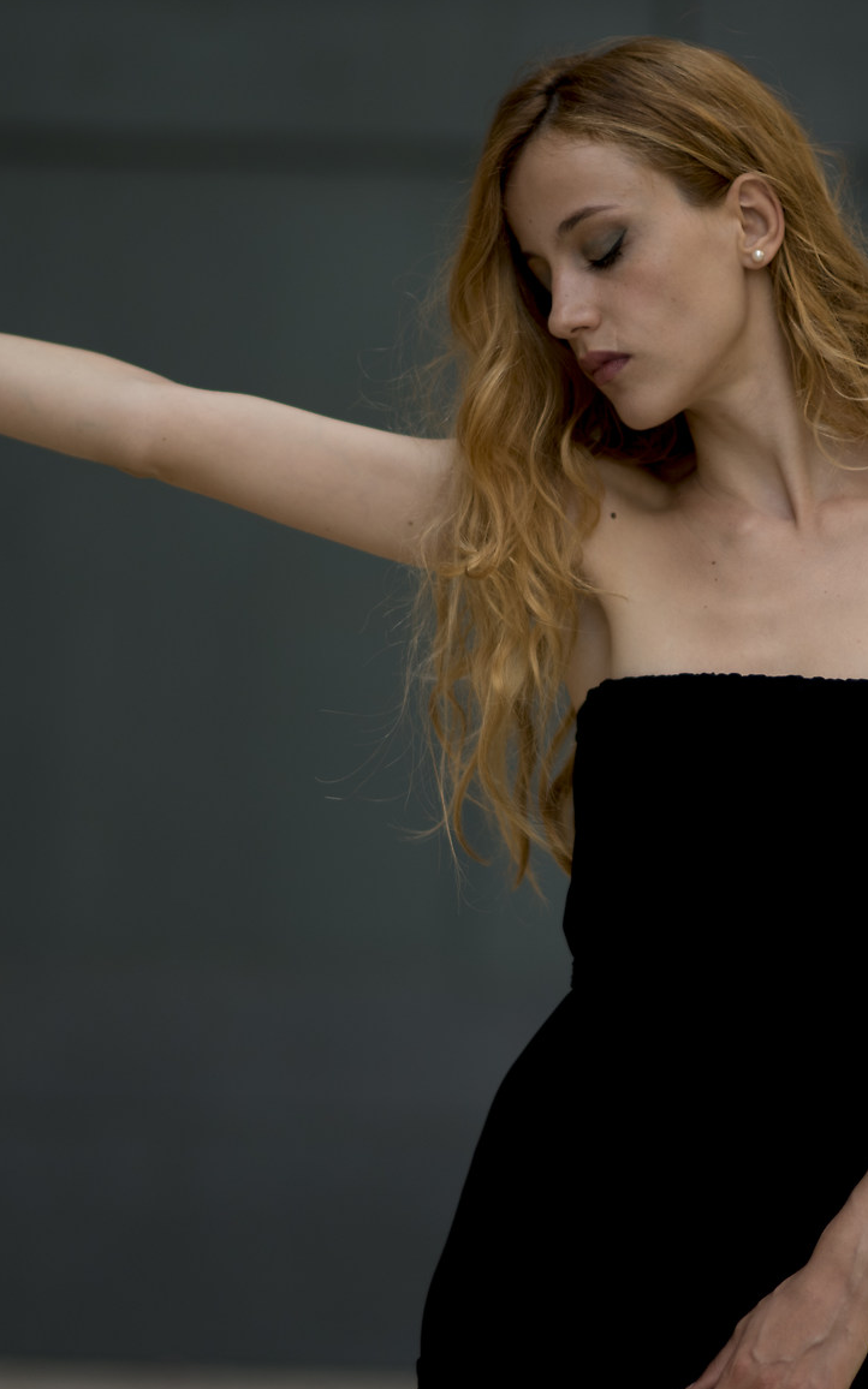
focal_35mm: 180
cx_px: 661
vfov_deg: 11.6
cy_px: 812
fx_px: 6816
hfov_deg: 7.3
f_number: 1.4
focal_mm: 85
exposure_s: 1/1250
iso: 160
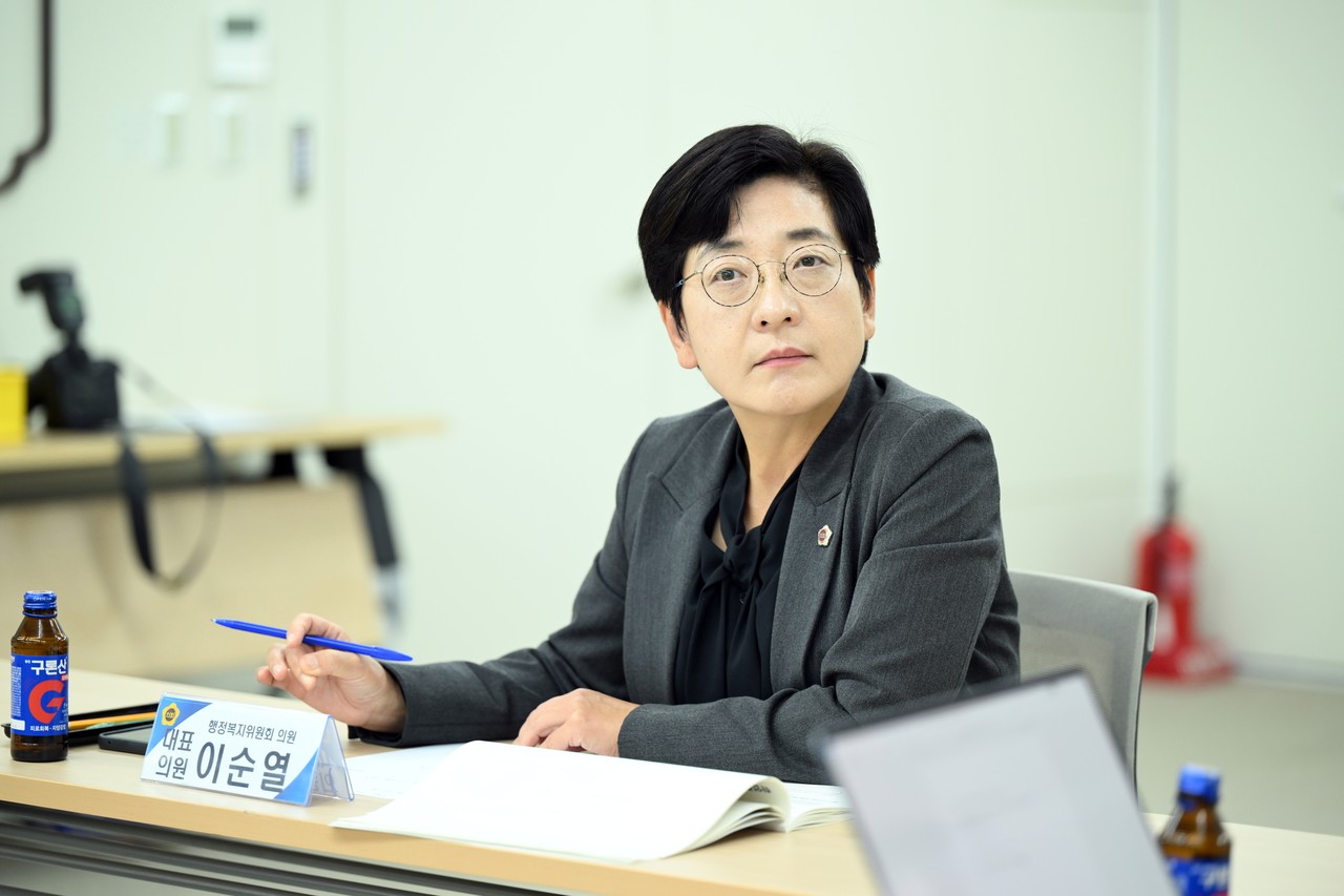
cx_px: 672
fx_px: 4292
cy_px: 448
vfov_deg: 11.9
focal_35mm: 115
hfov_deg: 17.8
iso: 1000
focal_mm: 115
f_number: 2.8
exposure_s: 1/125
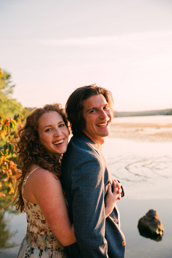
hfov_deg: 28.9
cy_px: 129
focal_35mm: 46
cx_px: 86
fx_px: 333
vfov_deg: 42.3
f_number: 4
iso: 200
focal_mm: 46.5
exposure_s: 1/640
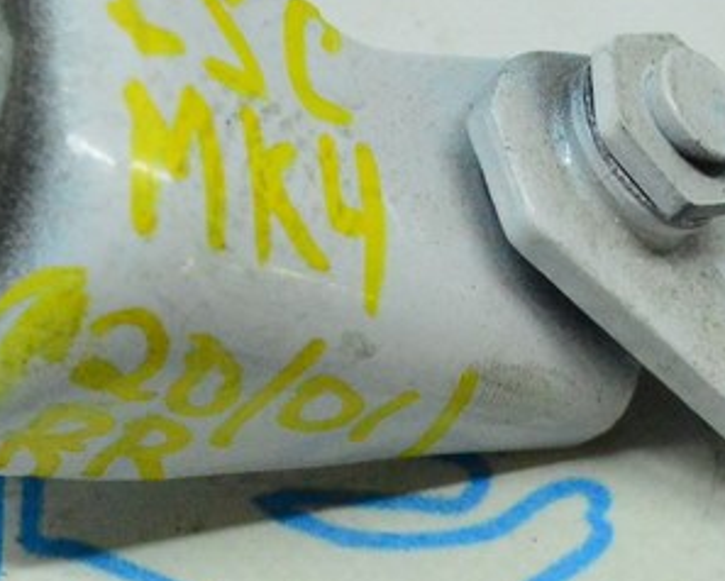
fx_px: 2705
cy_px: 453
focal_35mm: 126
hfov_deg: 15.2
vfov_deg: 12.2
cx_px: 264
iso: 6400
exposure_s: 1/640
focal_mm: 26
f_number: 6.3
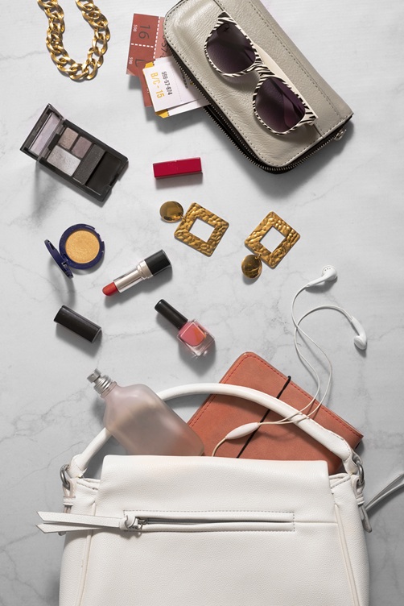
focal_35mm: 50
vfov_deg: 39.6
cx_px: 202
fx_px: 841
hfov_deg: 27.0
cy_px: 303
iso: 200
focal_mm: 50
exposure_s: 1/125
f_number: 9
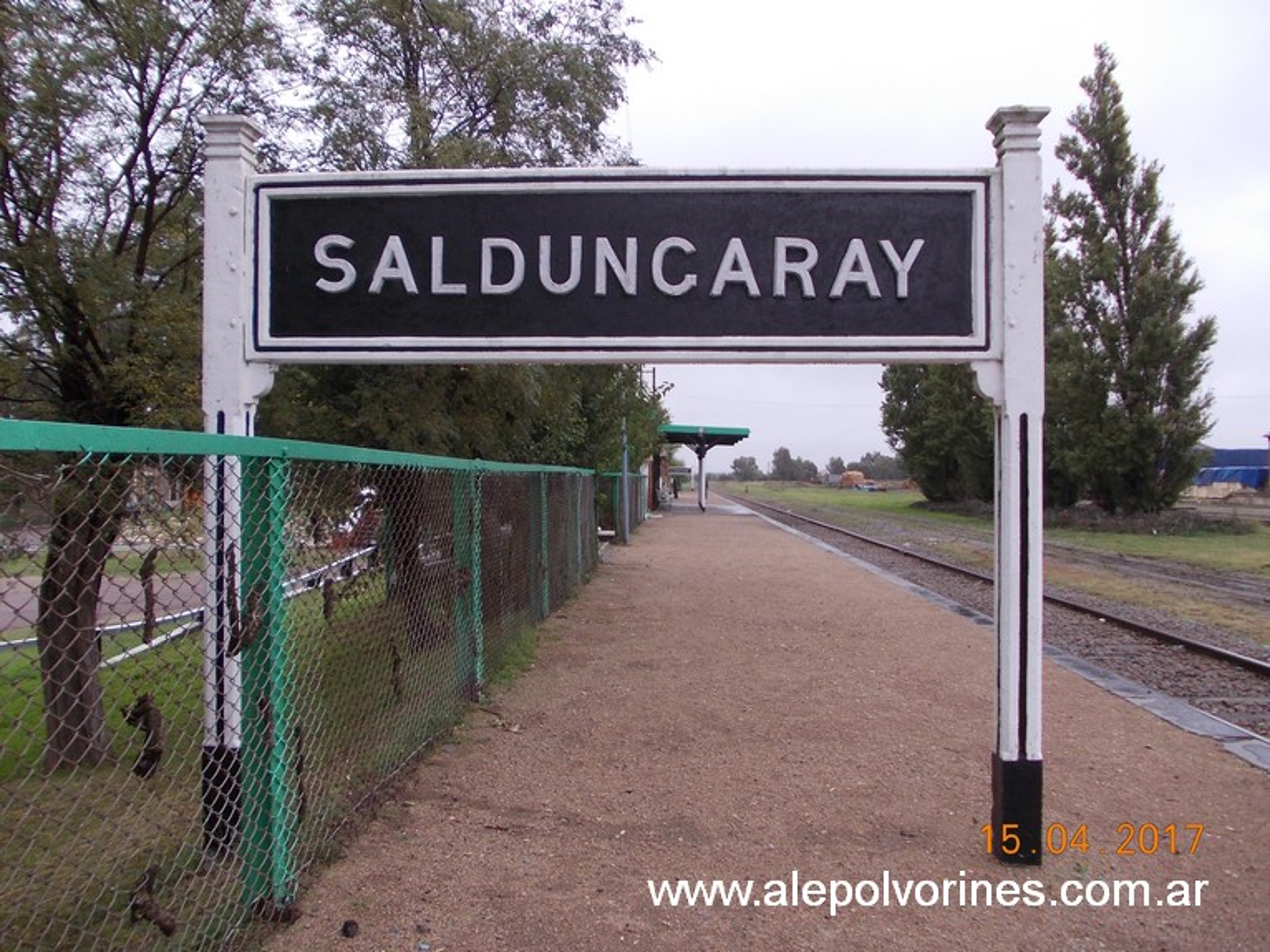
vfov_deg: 49.7
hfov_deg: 63.5
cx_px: 635
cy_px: 476
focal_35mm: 28
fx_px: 1027
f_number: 2.7
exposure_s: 1/250
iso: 80
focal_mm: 4
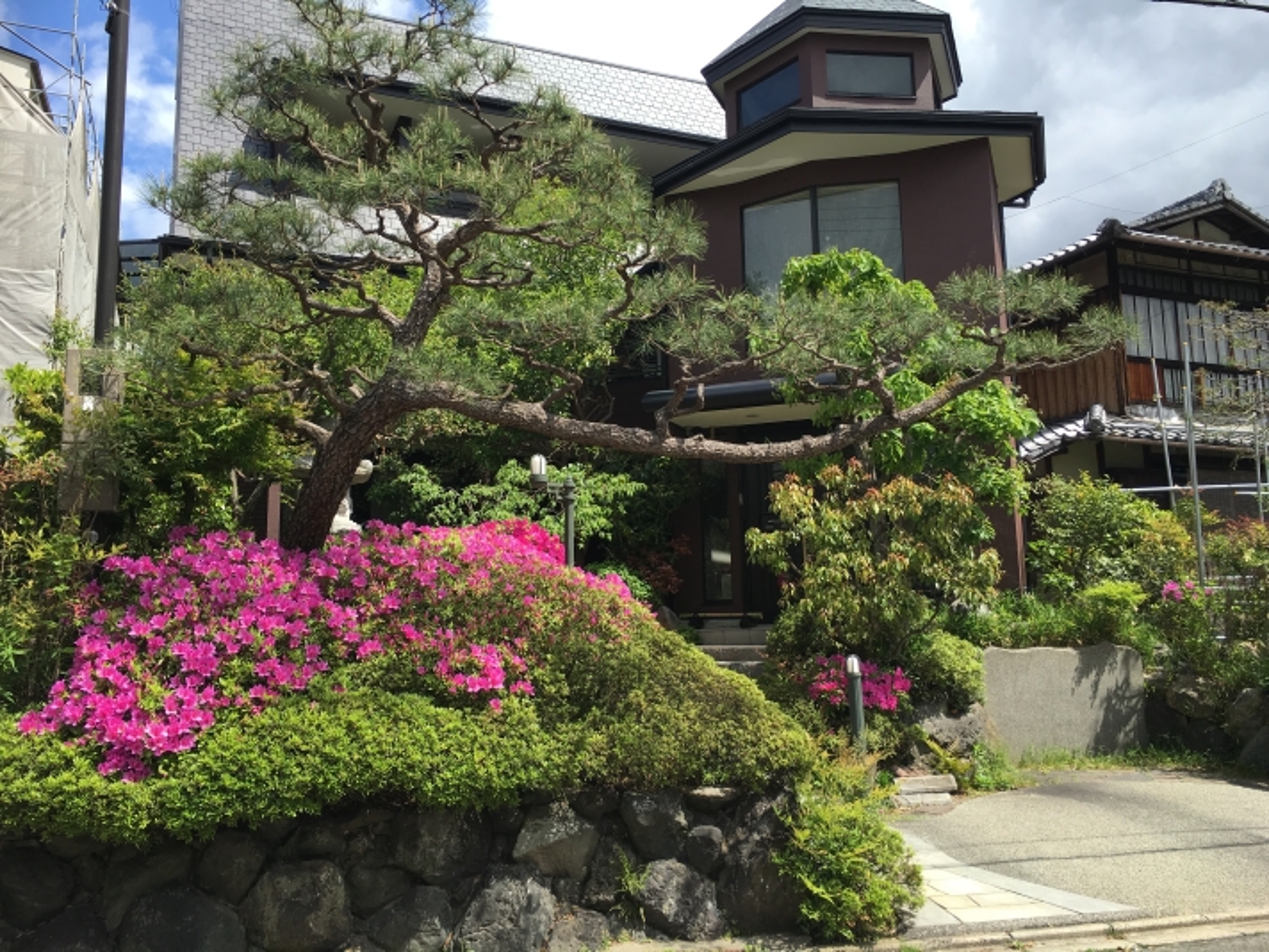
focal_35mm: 29
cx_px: 634
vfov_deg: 48.2
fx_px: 1063
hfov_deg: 61.7
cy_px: 476
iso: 25
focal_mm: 4.15
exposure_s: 1/827
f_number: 2.2
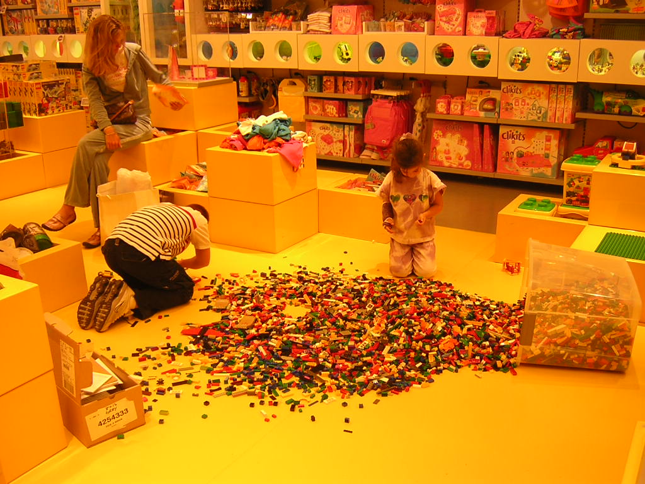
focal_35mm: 36
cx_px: 322
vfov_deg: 39.7
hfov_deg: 51.4
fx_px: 671
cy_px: 242
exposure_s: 1/39.1
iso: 100
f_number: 2.6
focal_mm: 4.7
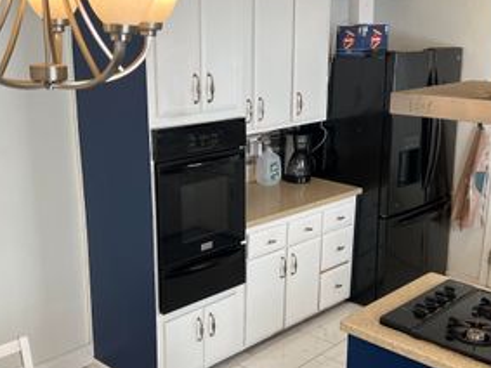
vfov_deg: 31.4
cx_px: 246
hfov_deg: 41.3
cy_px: 221
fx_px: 652
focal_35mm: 46
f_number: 1.5
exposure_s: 1/120
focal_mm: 5.7
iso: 40
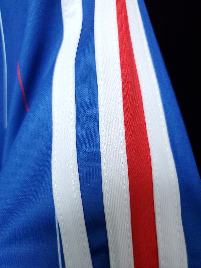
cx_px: 100
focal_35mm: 26
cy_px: 134
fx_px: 201
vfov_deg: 67.3
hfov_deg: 53.1
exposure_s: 1/30
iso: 500
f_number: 1.5
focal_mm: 4.3
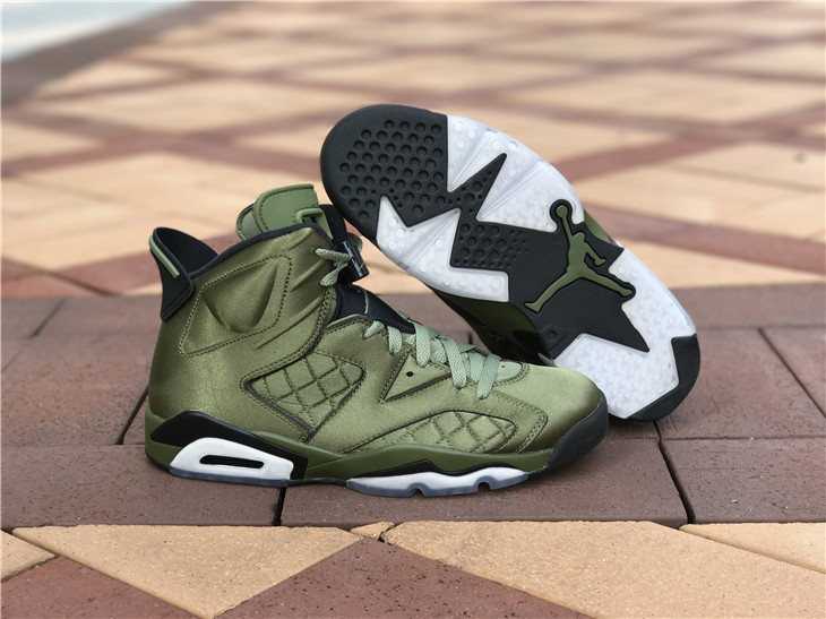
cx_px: 413
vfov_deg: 25.6
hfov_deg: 33.8
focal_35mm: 57
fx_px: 1360
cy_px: 310
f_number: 2.8
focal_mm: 6.6
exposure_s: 1/129
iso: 20
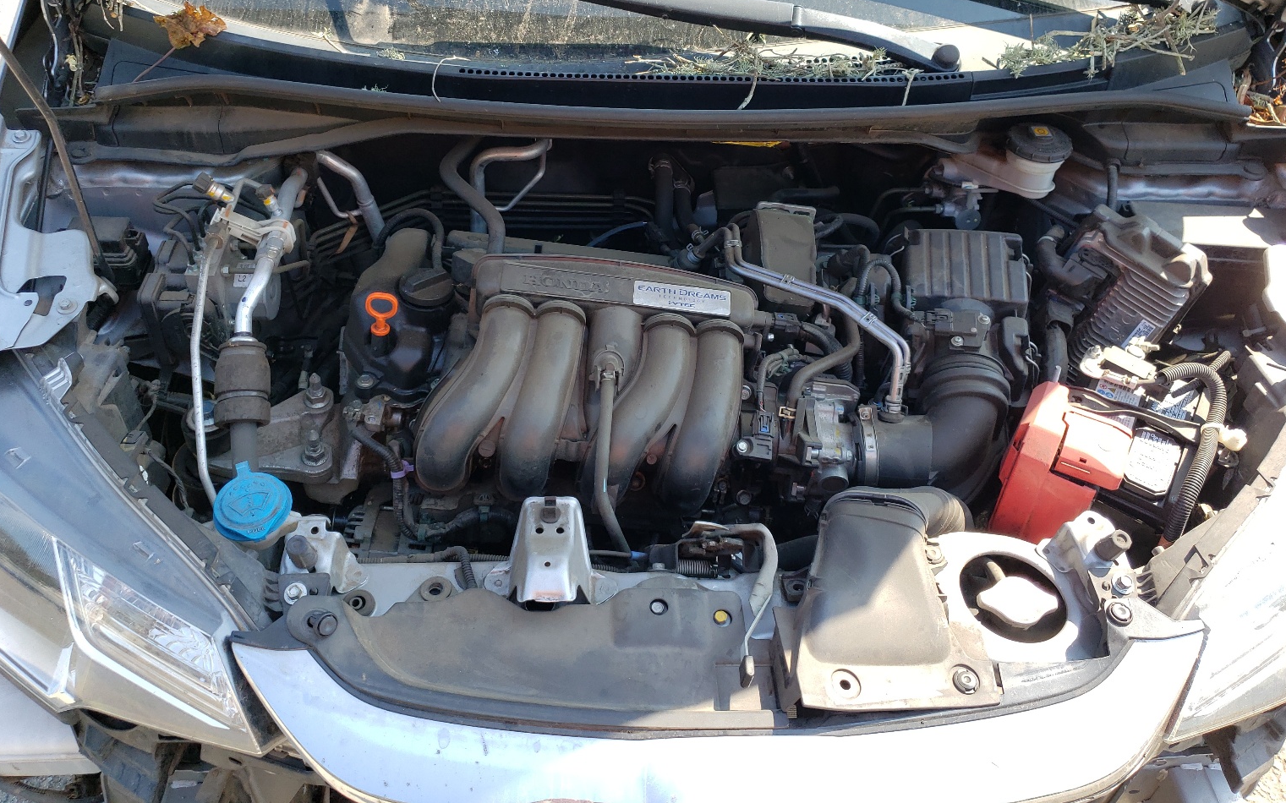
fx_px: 1016
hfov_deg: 64.6
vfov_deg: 42.8
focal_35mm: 29
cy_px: 297
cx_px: 641
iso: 50
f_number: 1.5
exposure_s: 1/588
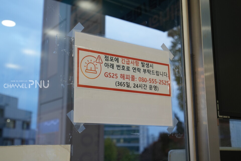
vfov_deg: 29.9
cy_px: 80
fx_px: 301
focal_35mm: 45
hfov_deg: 43.6
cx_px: 120
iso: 320
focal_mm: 30
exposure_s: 1/50
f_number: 4
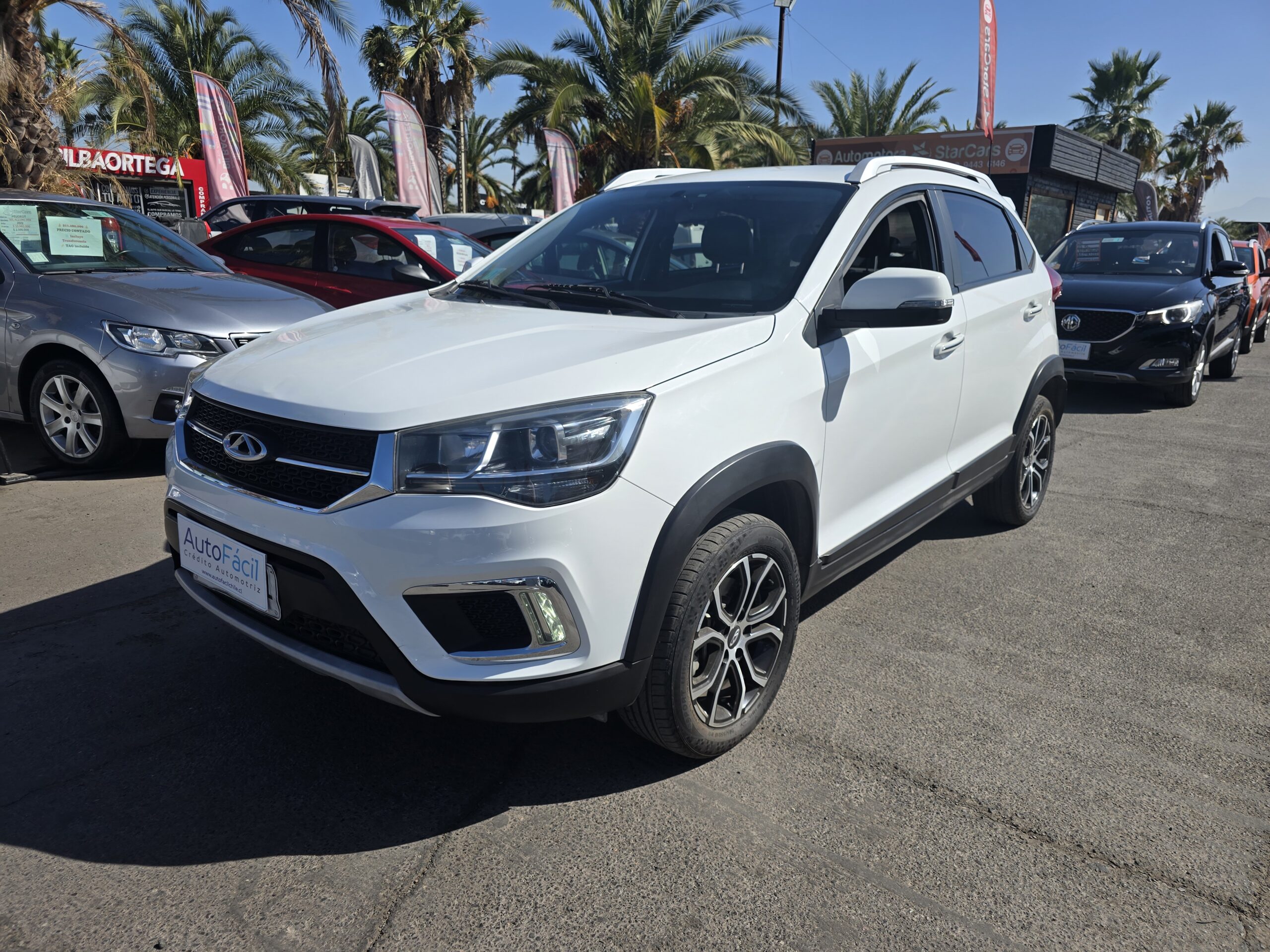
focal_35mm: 23
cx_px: 635
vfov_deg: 58.9
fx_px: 844
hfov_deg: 73.9
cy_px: 476
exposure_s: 1/1139
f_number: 1.7
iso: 12
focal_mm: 6.3
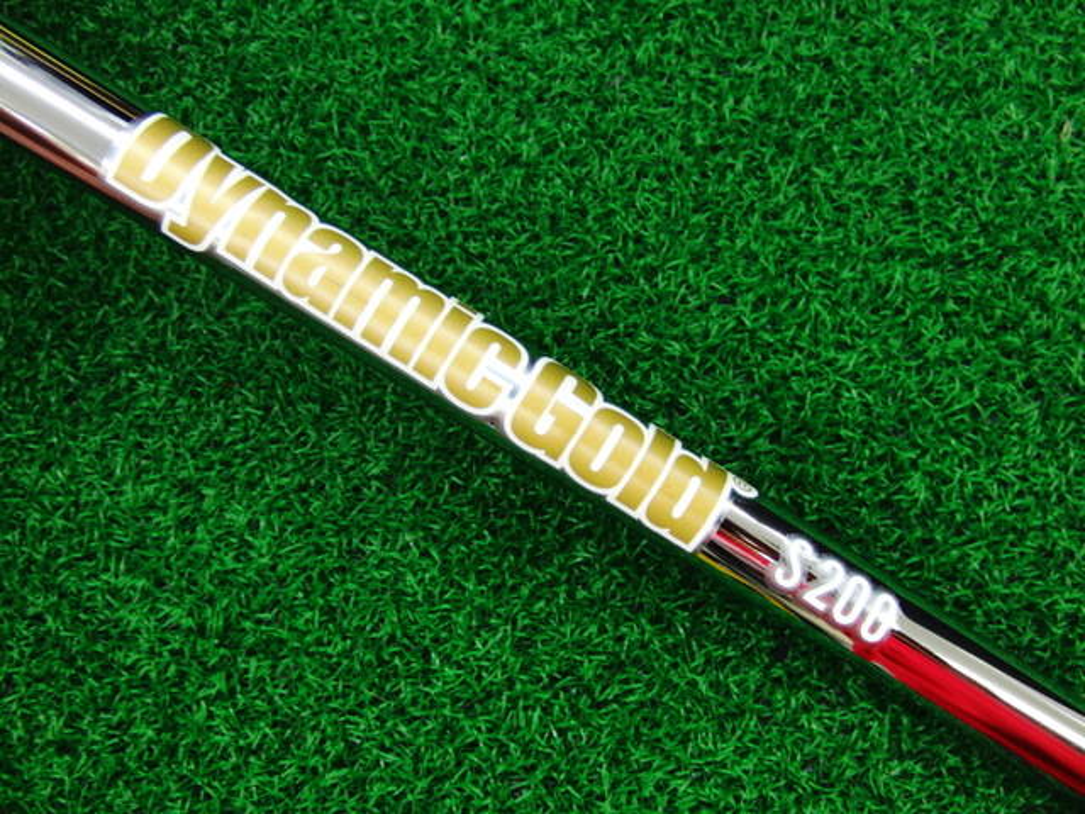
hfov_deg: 50.1
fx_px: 1160
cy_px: 407
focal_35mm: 37
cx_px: 542
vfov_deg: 38.7
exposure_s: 1/50
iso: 400
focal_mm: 6.42
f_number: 3.6
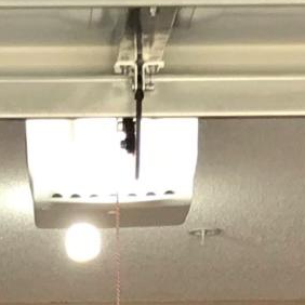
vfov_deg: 6.2
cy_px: 883
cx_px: 81
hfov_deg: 6.7
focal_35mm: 263
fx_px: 2622
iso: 40
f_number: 1.8
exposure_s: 1/120
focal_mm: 3.99
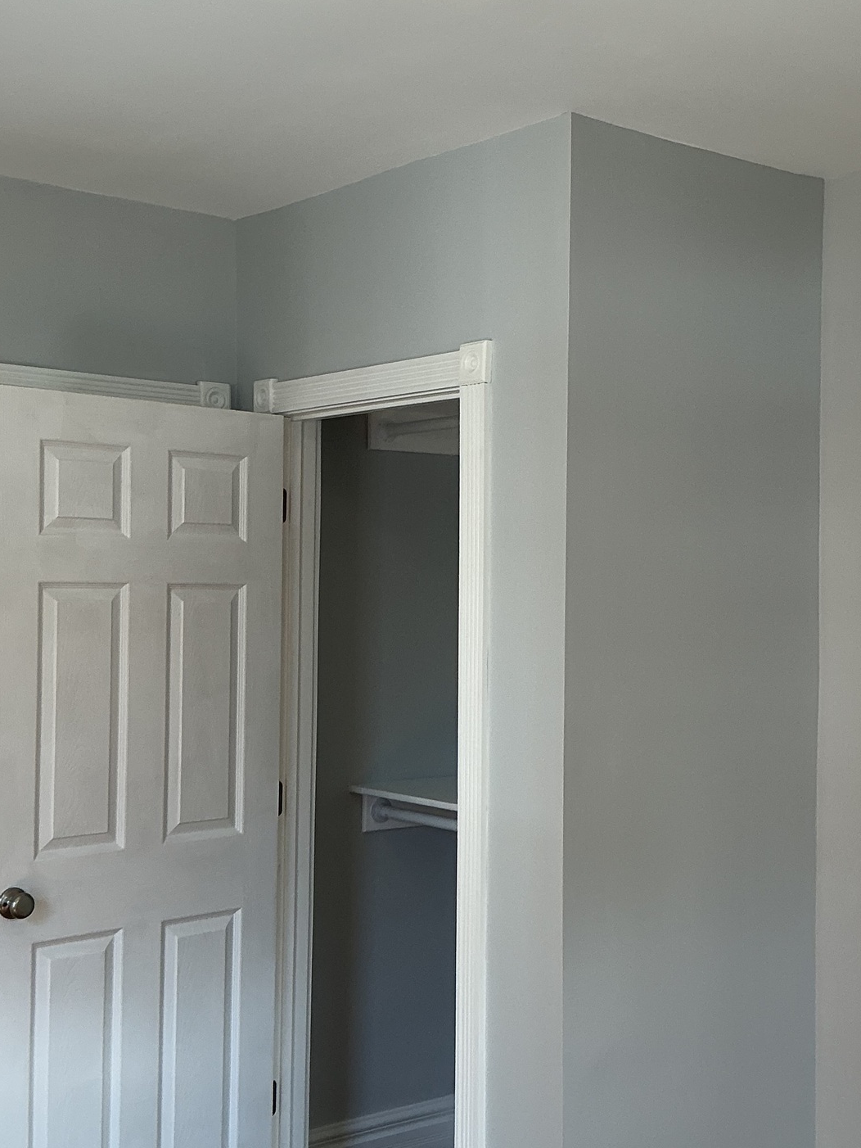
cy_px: 573
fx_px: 1525
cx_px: 494
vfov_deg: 41.2
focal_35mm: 46
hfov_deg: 31.5
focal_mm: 3
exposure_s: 1/120
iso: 64
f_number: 1.8
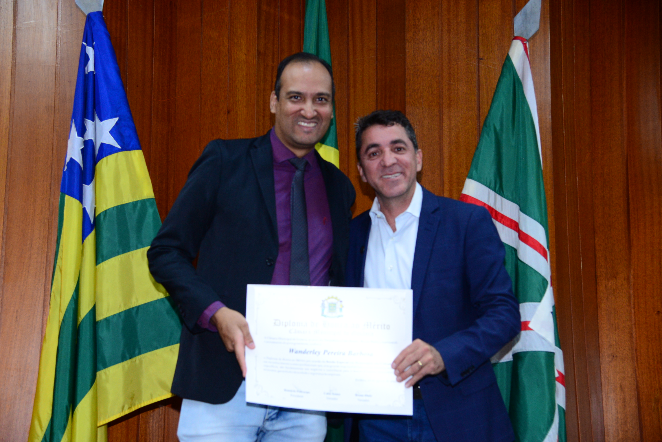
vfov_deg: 23.4
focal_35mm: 58
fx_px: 1067
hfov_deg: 34.5
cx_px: 331
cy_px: 221
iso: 2500
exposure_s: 1/125
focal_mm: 58
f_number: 5
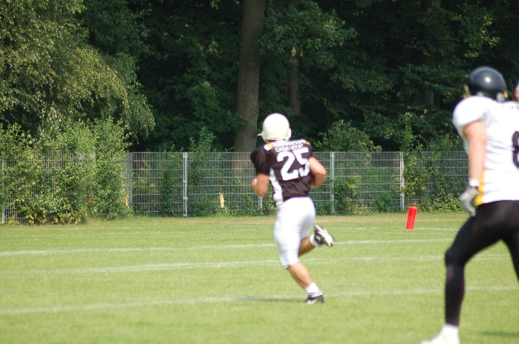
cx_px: 260
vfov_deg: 5.4
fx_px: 3669
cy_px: 172
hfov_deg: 8.1
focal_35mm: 255
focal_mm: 170
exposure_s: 1/1000
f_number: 4.8
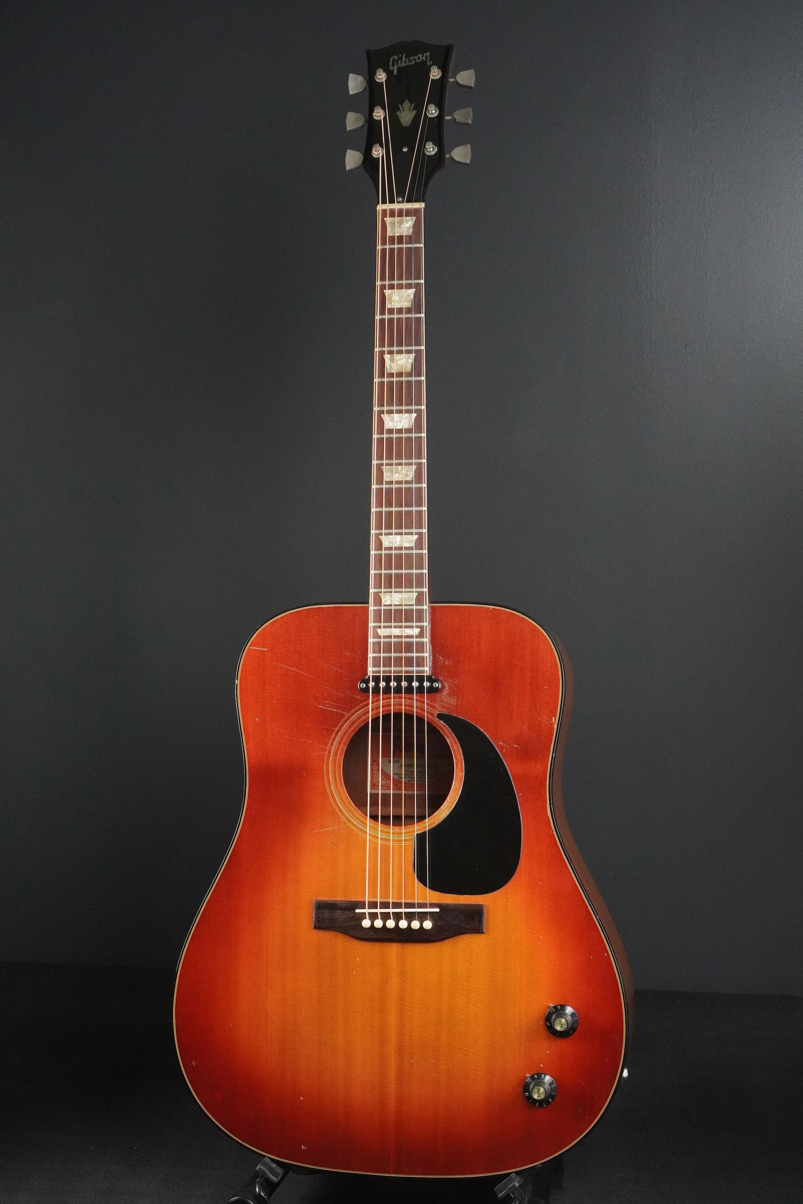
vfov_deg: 37.9
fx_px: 1756
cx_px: 402
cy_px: 602
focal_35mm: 52
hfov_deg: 25.8
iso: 3200
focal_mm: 35
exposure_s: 1/60
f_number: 11
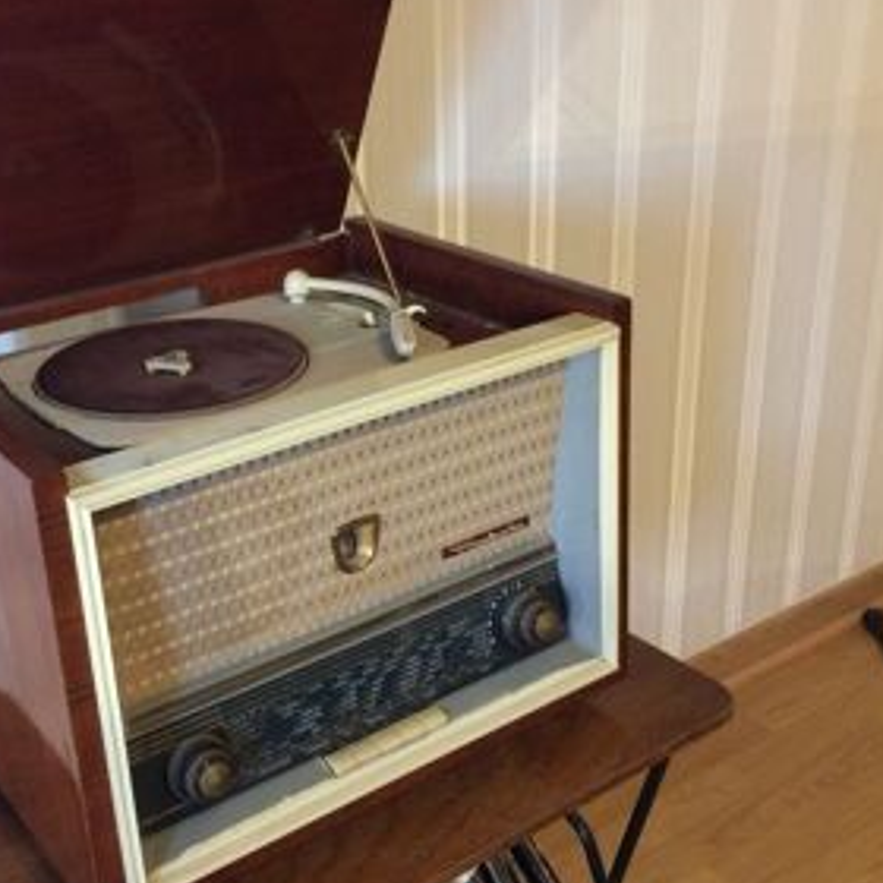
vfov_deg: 38.3
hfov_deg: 38.0
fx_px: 1270
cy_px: 442
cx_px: 312
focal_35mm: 44
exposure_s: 1/33
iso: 250
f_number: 2.2
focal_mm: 4.15
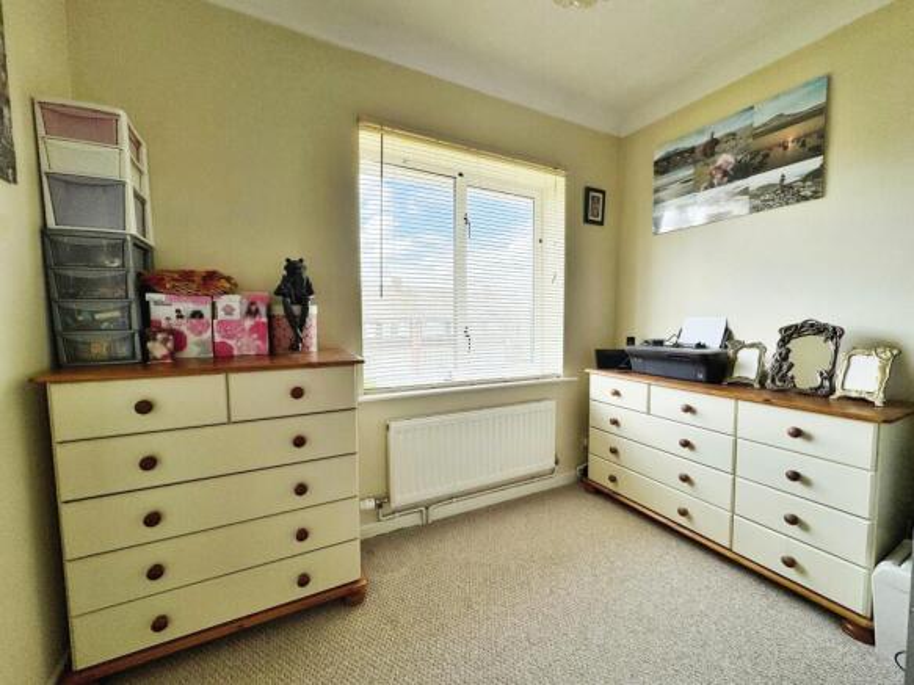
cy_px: 342
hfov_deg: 102.1
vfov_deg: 85.7
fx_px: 370
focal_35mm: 14
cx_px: 457
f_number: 2.2
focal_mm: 2.22
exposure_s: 1/312
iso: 40
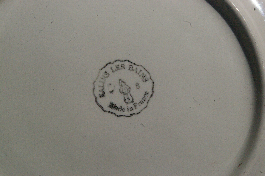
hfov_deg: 49.6
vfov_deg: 34.1
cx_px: 132
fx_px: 287
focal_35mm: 39
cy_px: 88
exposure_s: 1/4000
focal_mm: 26
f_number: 13
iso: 1600
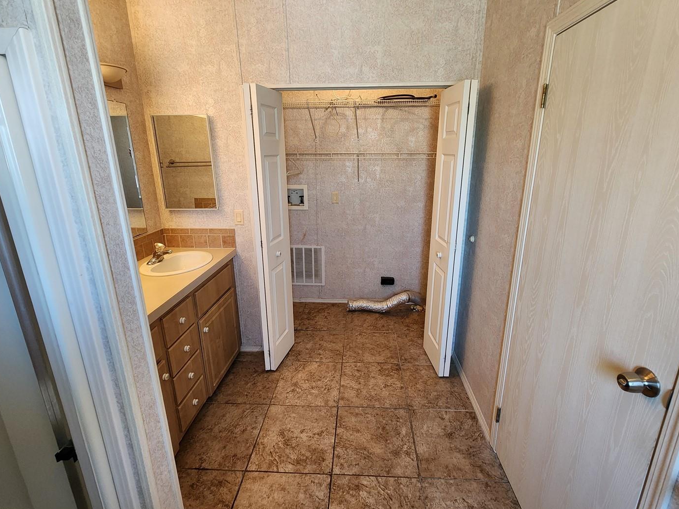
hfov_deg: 98.2
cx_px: 346
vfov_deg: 81.6
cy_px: 237
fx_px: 294
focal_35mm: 15
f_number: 2.2
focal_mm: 2.2
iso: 250
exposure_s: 1/60
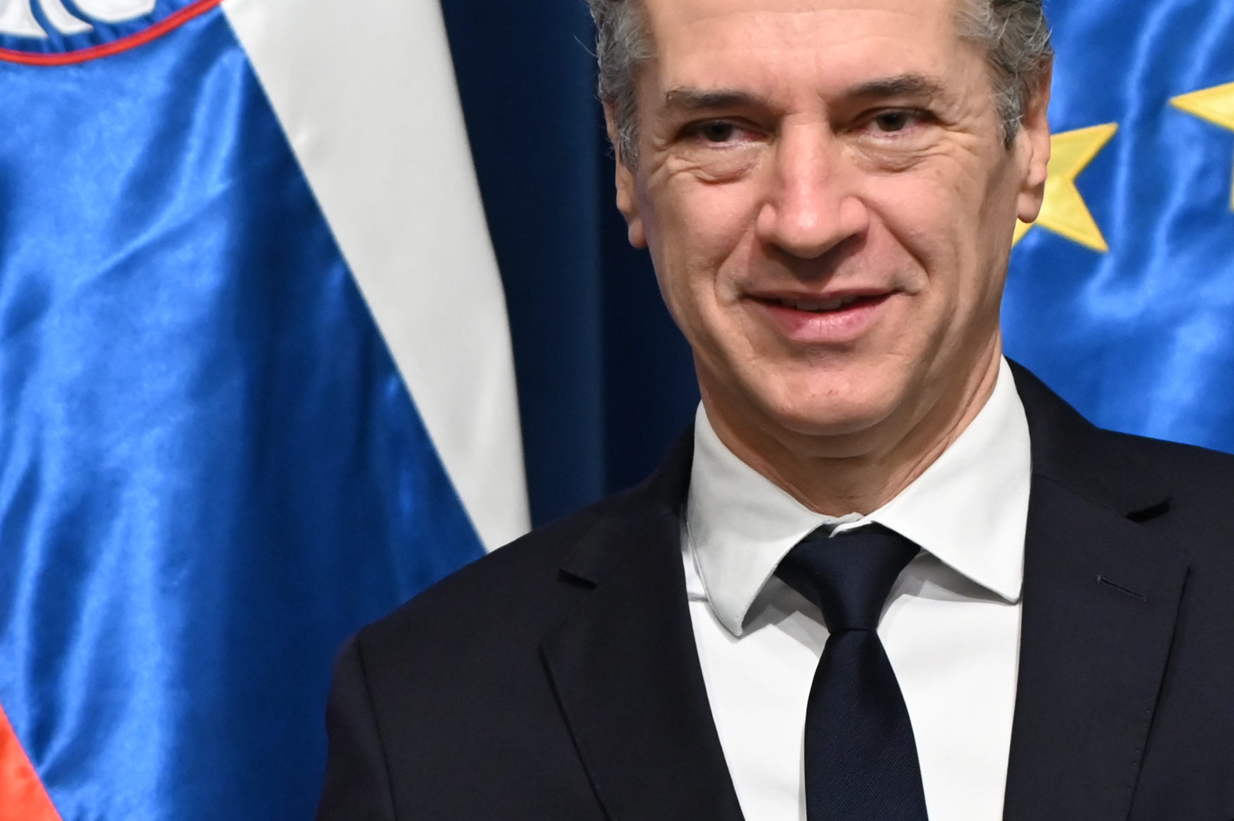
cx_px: 23
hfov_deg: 8.5
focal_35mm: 241
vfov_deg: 5.7
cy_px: 763
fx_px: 8255
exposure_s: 1/100
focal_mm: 70
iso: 2500
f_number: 3.2
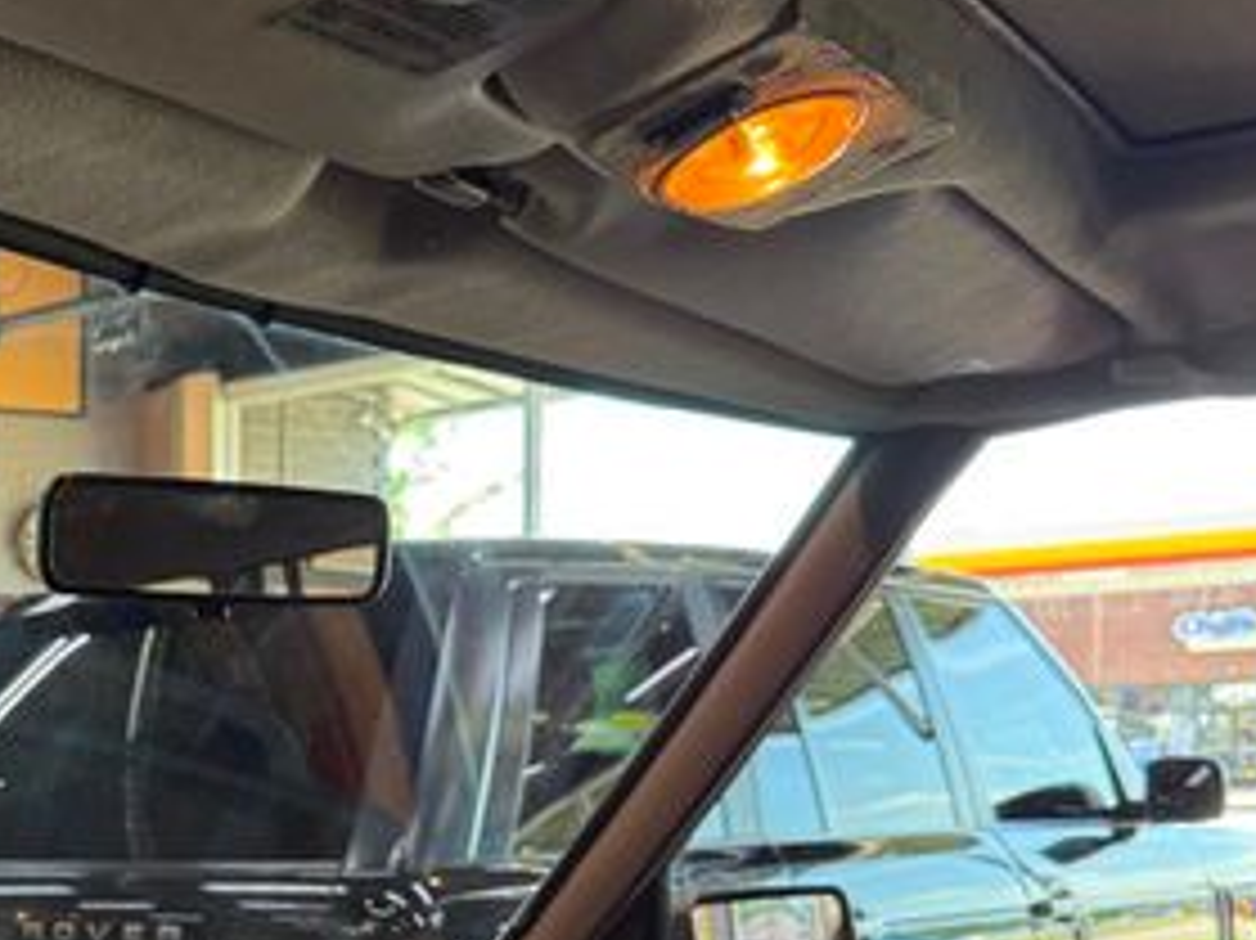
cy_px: 971
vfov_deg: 25.1
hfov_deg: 31.7
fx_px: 1995
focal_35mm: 55
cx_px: -54
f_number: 1.78
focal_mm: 6.76
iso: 200
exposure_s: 1/120
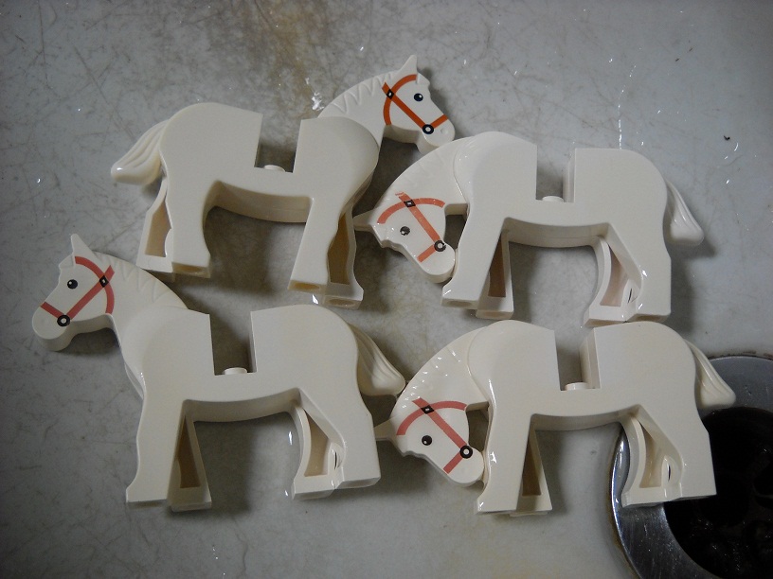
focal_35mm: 41
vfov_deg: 35.1
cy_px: 290
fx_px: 916
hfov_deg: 45.8
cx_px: 386
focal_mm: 6.72
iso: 200
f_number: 3.1
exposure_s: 1/60
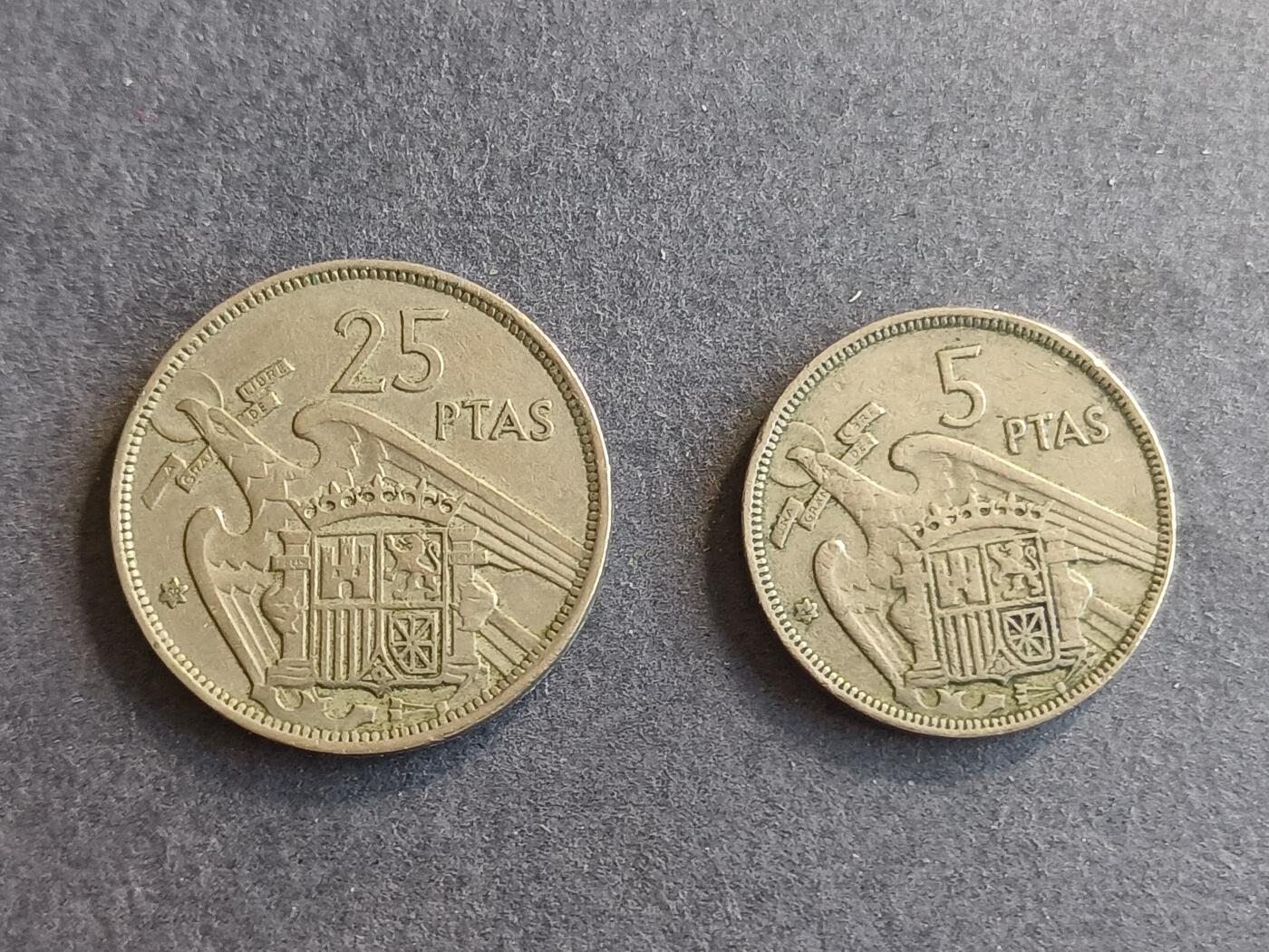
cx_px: 634
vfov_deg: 24.4
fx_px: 2200
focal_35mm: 60
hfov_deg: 32.2
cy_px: 476
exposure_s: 1/50
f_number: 1.8
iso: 236
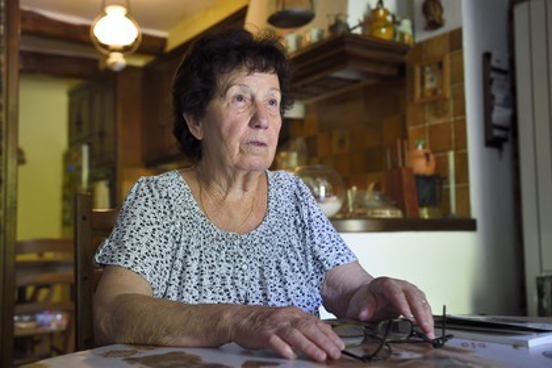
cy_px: 184
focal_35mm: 42
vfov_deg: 31.9
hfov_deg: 46.4
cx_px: 276
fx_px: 644
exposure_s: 1/50
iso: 1600
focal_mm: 42
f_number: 4.5
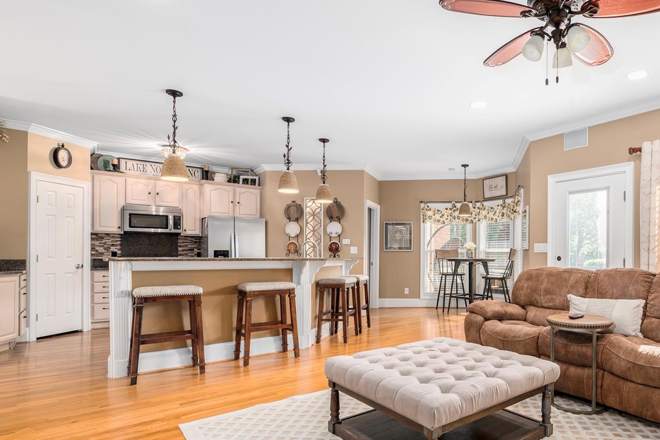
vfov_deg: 59.1
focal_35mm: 21
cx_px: 454
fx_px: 385
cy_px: 258
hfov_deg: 77.9
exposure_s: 1/3
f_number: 6.3
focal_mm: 14
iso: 320
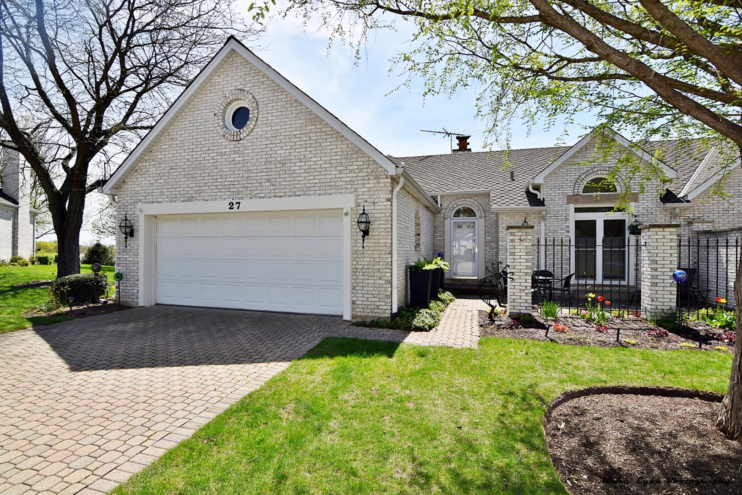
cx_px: 371
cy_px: 248
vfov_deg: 72.1
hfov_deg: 95.0
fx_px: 340
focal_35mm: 16
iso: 100
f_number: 10
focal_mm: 11
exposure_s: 1/200
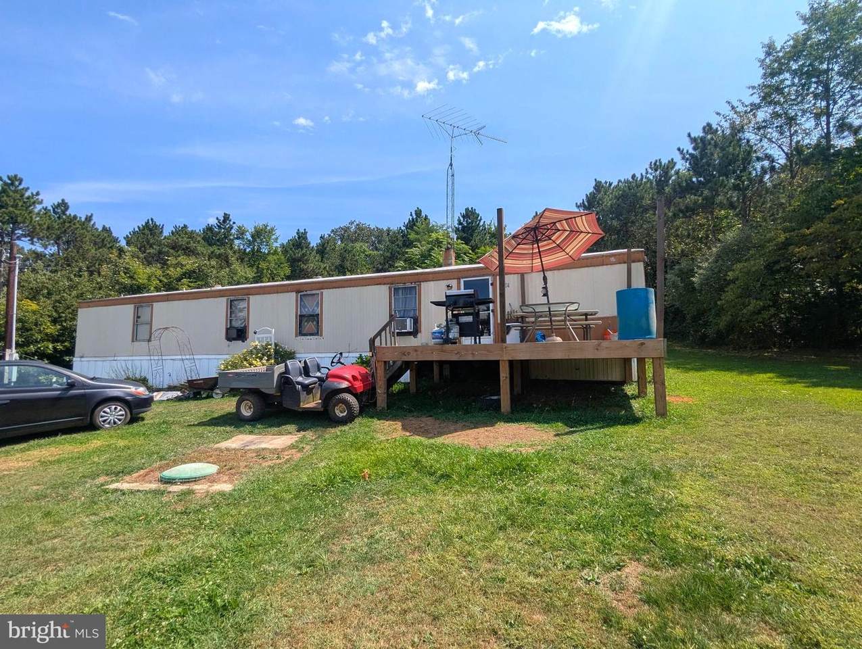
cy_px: 324
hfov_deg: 94.4
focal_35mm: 16
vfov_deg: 78.2
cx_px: 431
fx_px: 399
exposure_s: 1/2268
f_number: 2.2
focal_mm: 2.35
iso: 51
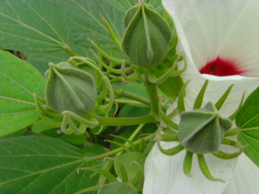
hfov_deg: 47.9
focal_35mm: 39
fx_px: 292
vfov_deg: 36.8
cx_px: 130
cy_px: 97
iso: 80
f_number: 6.3
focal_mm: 6.6
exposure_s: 1/125
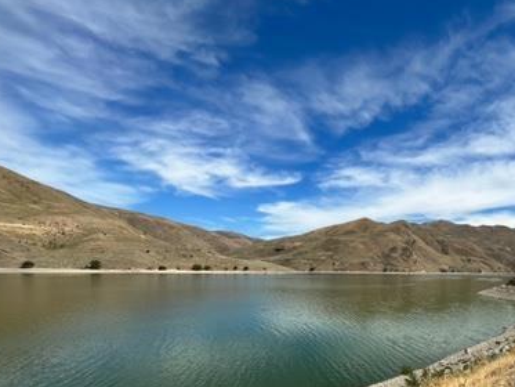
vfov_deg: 54.8
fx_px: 357
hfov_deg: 65.7
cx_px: 405
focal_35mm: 24
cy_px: 279
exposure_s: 1/3040
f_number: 2.2
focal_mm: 2.22
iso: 50
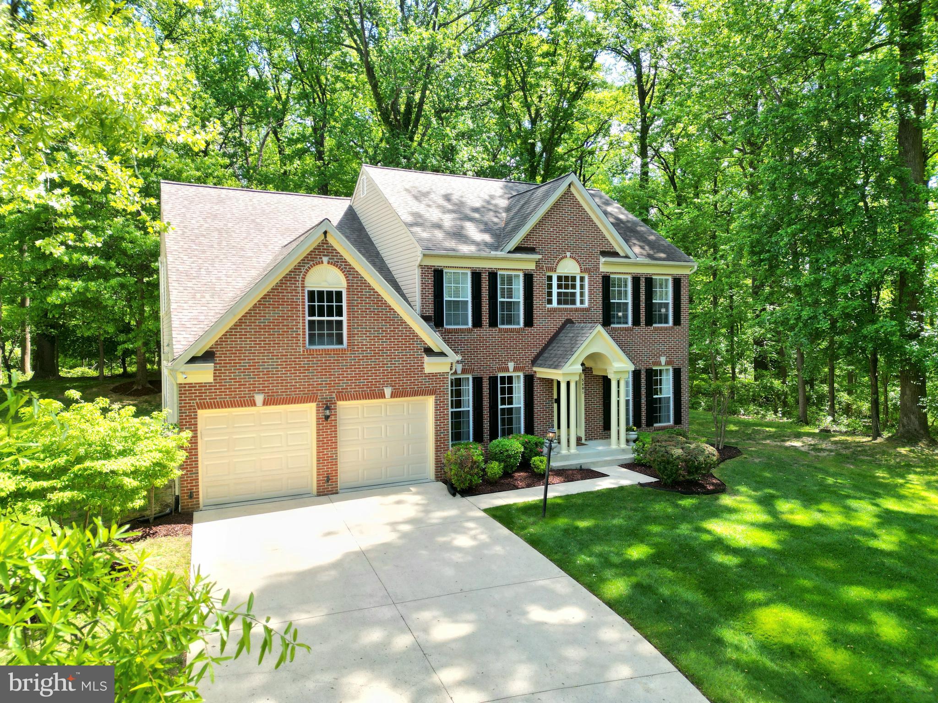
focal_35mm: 24
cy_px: 352
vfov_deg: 56.8
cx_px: 469
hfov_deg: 71.6
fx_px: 650
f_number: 1.7
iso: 100
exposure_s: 1/833
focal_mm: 6.72
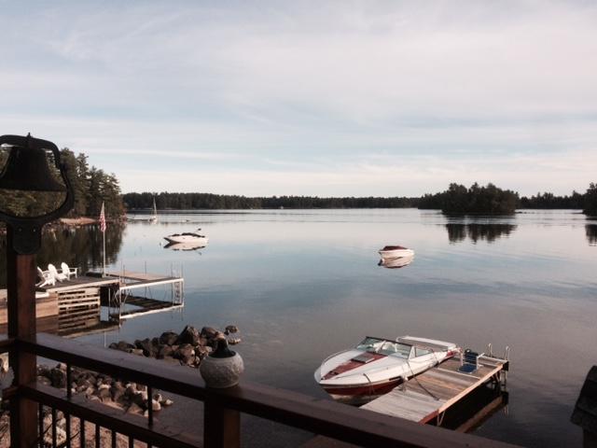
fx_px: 500
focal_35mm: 29
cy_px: 224
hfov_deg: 61.7
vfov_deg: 48.2
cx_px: 298
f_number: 2.2
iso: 32
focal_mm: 4.15
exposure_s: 1/1520
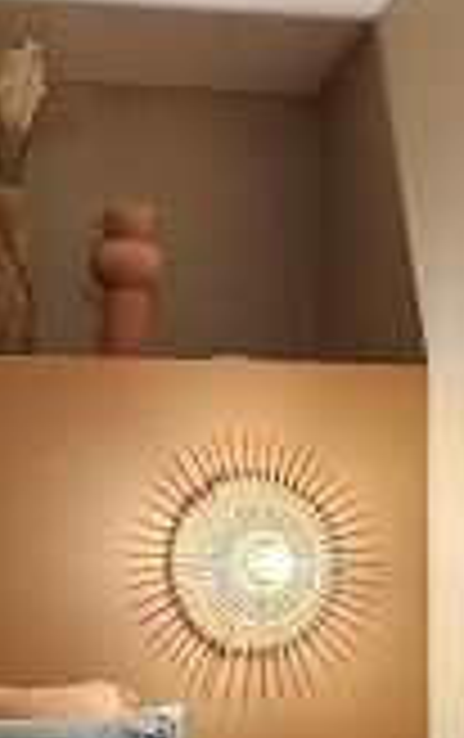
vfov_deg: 20.0
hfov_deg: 12.2
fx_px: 2097
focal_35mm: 104
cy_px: 367
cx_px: -158
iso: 500
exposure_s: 1/100
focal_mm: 5.4
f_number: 1.8
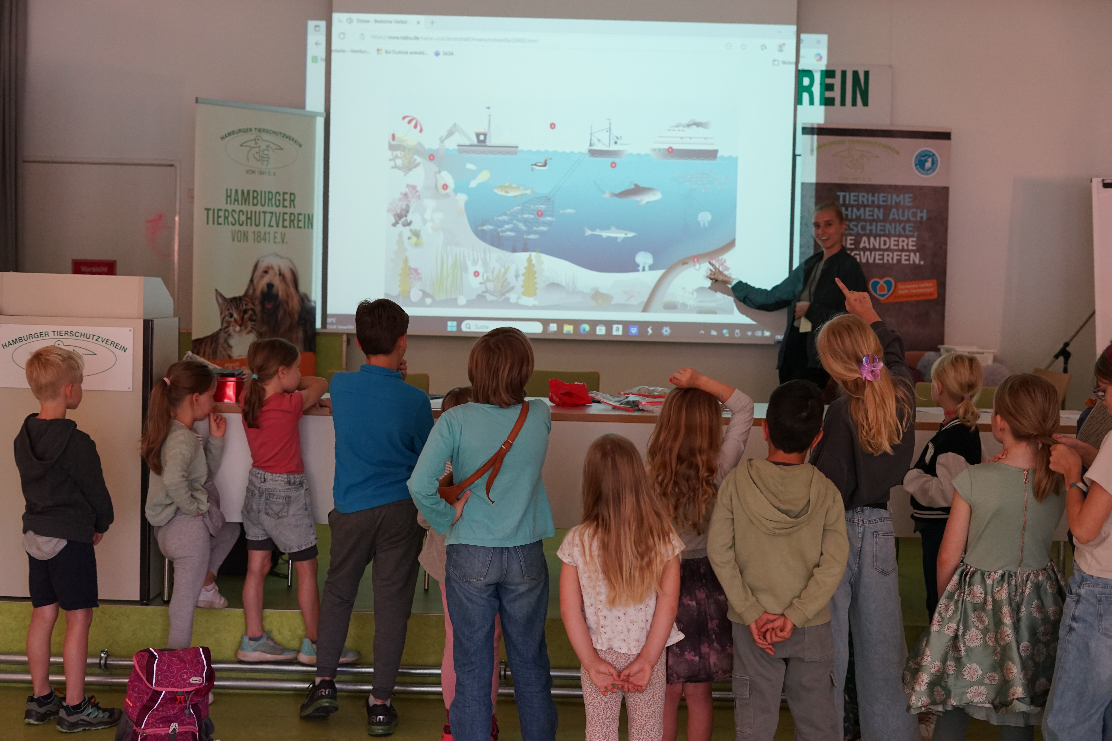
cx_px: 556
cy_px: 370
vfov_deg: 27.0
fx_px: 1544
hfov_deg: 39.6
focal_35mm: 50
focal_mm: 50
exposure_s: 1/160
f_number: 3.2
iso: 1600
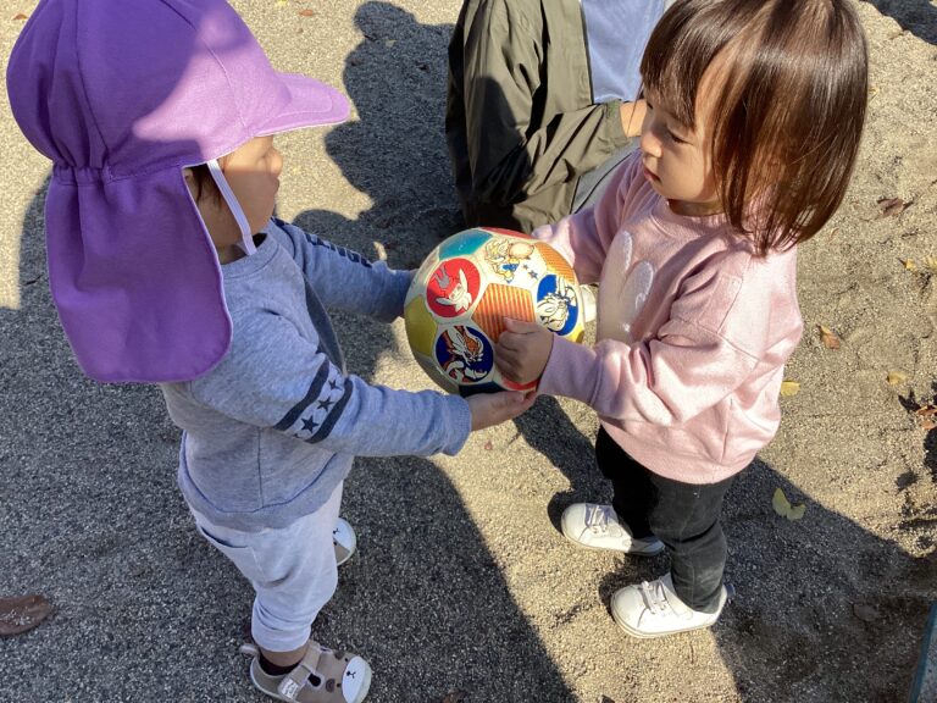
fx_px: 839
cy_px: 352
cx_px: 468
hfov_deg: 58.4
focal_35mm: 31
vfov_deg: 45.4
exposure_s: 1/1072
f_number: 2.4
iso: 25
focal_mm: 3.3
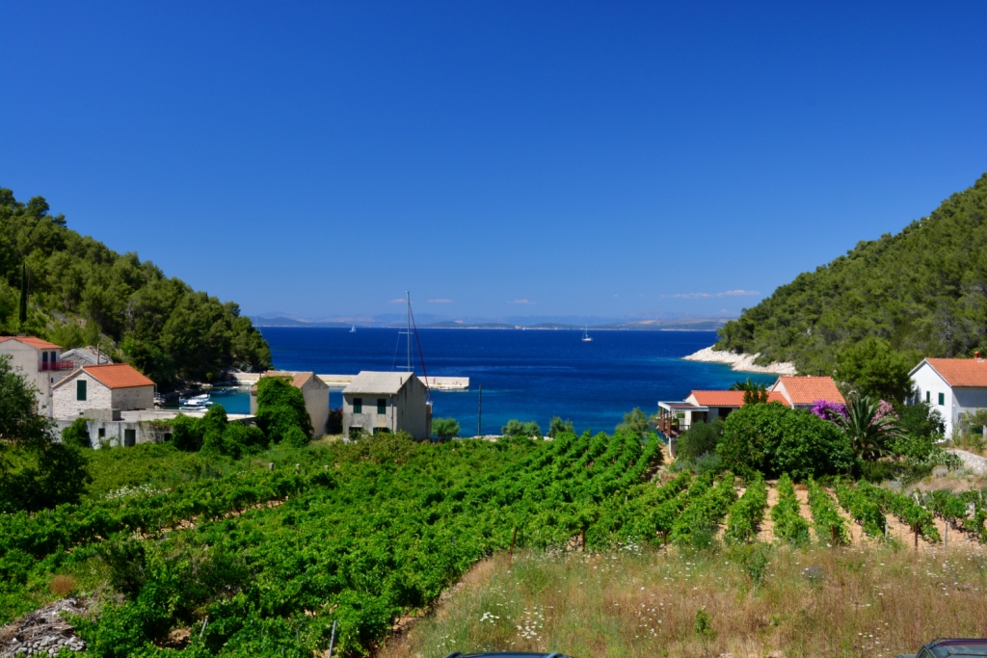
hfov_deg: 49.5
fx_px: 1069
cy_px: 329
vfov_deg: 34.2
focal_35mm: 39
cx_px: 494
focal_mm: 26
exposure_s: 1/80
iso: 200
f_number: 11
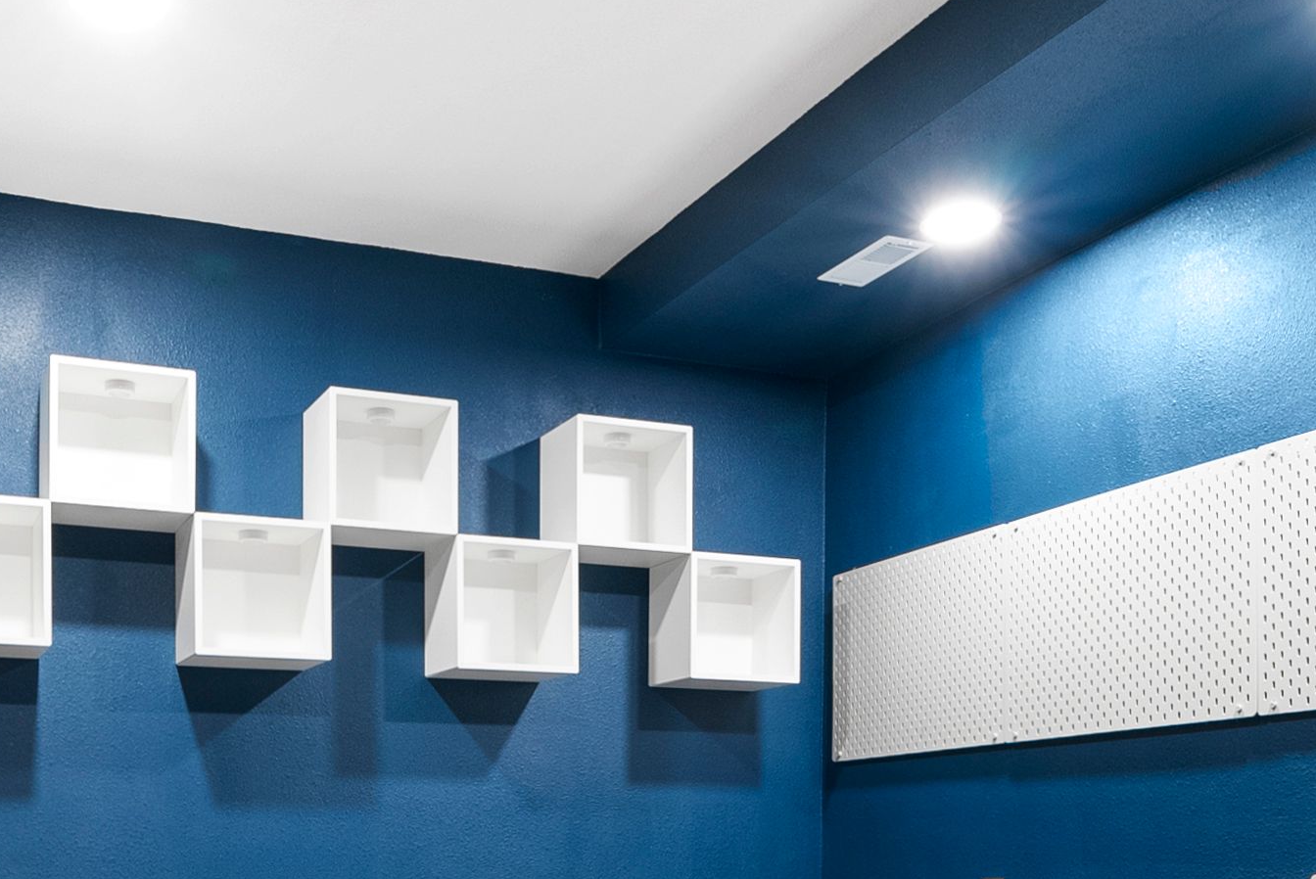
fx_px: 1500
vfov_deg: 30.4
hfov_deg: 46.5
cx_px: 417
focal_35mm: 41
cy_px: 873
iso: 640
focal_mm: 13
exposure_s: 1/2
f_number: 8
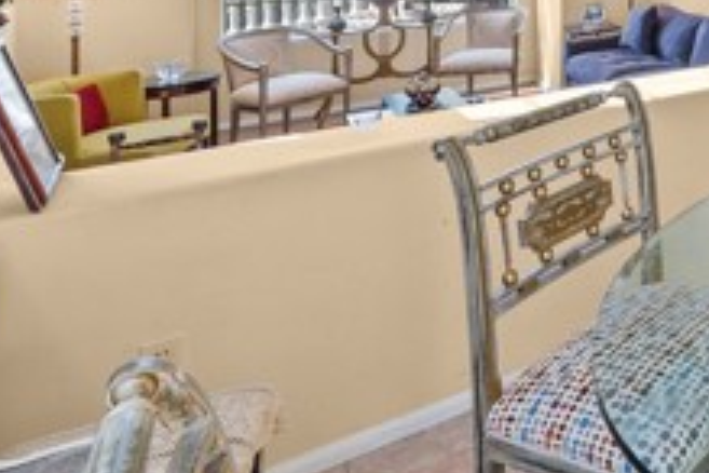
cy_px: -109
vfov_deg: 29.6
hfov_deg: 33.8
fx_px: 748
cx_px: 952
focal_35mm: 38
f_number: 9
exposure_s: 1/5
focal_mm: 13
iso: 250
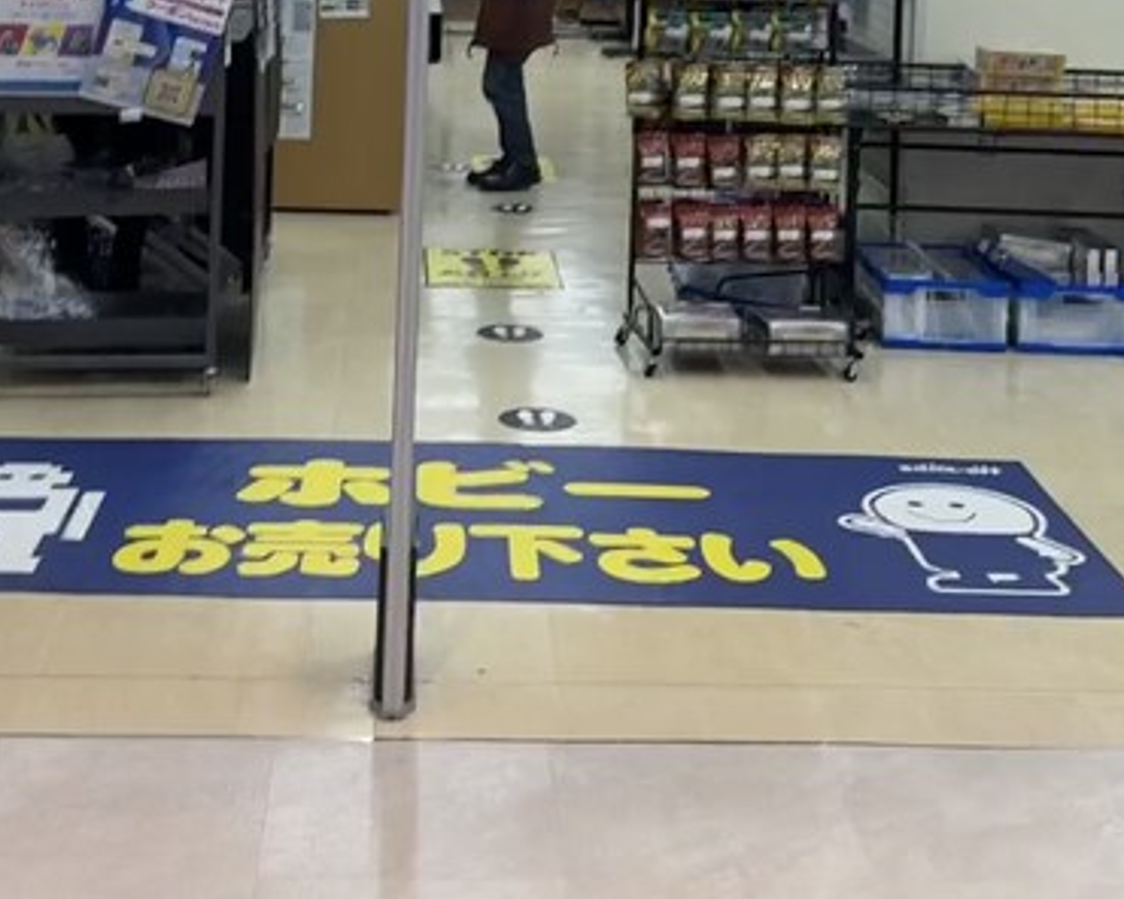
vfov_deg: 24.9
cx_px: 526
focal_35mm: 57
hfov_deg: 33.0
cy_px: -87
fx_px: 1896
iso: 80
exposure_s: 1/195
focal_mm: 6.76
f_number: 1.78
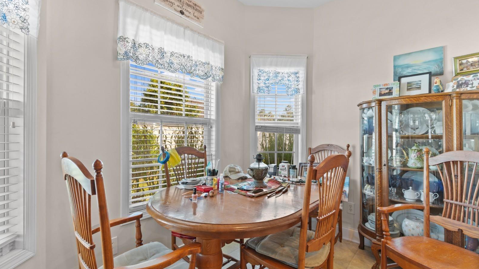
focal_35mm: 16
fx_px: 203
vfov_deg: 67.1
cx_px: 236
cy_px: 135
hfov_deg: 99.4
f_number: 4.5
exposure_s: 1/2
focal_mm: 10
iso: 100
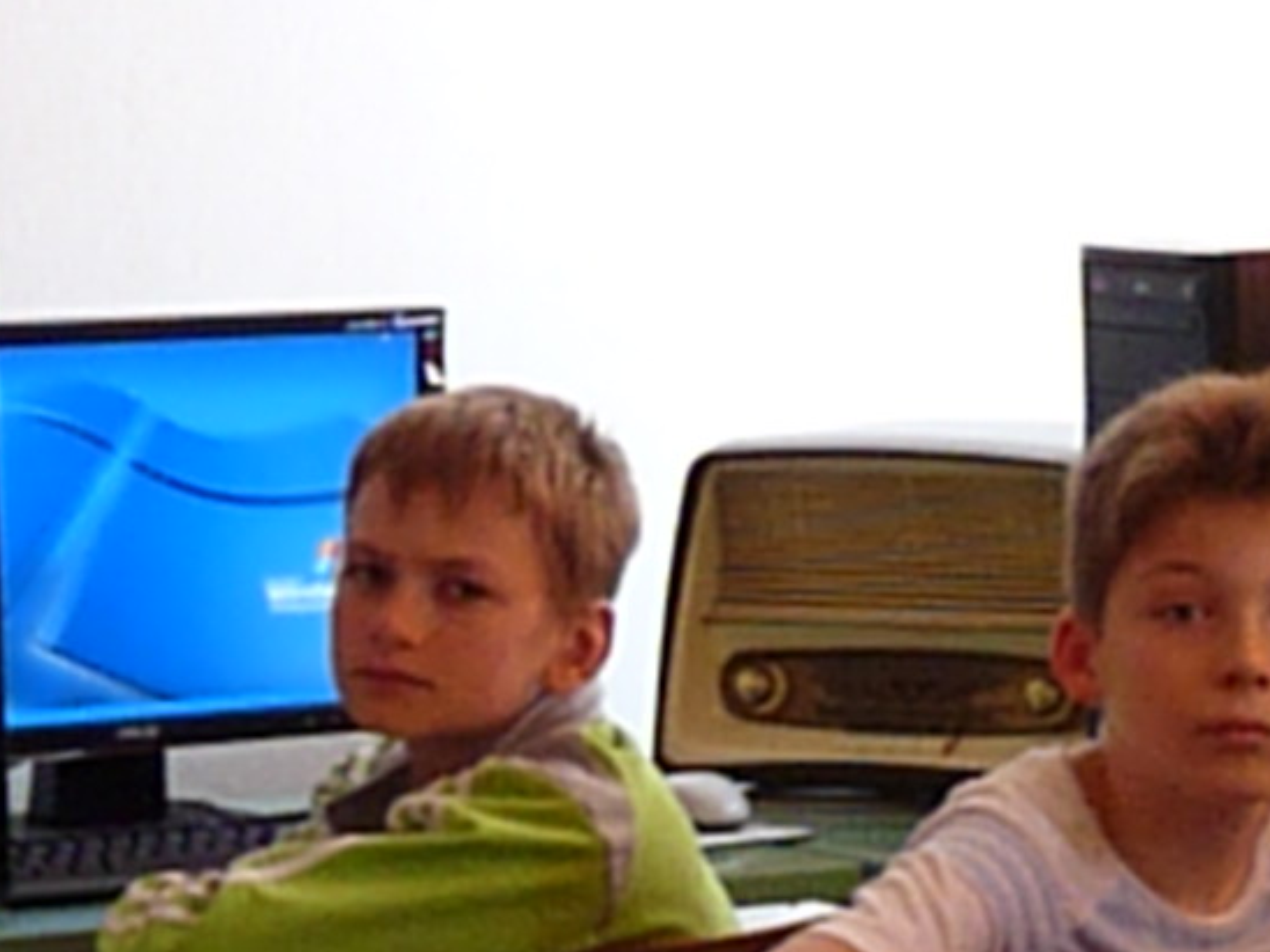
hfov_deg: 10.1
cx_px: 2155
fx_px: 6861
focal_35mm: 187
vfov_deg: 7.9
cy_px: 788
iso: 800
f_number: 3.2
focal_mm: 9
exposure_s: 1/100
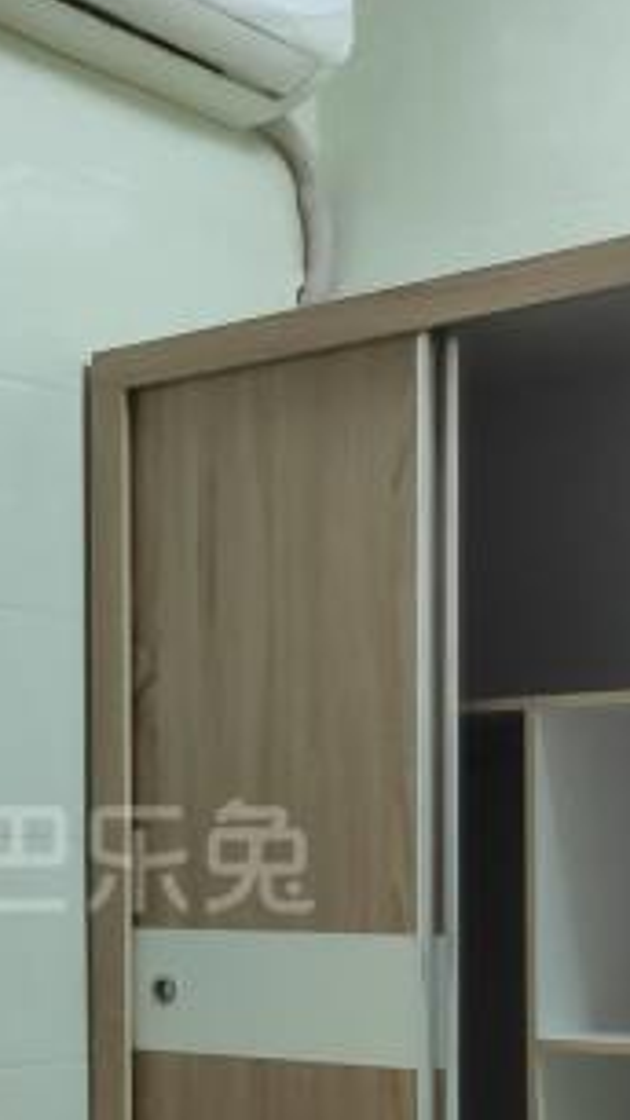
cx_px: 22
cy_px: 820
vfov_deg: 28.2
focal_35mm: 74
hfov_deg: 16.0
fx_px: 2199
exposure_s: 1/50
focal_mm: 4.77
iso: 699
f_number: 1.75
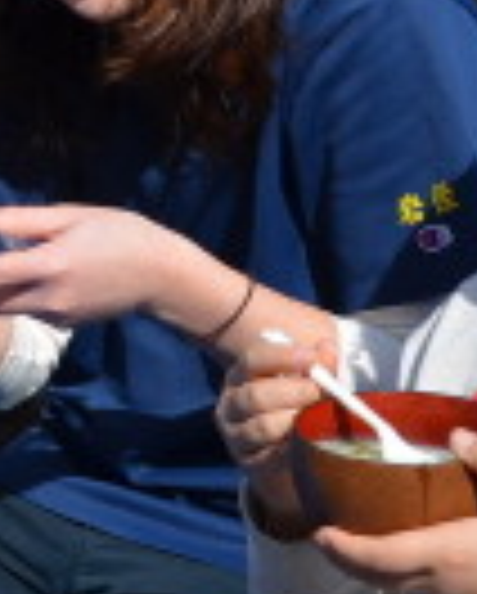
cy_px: 176
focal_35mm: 150
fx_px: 2641
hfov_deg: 10.0
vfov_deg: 12.8
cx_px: -220
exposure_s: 1/250
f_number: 8
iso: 100
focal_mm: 22
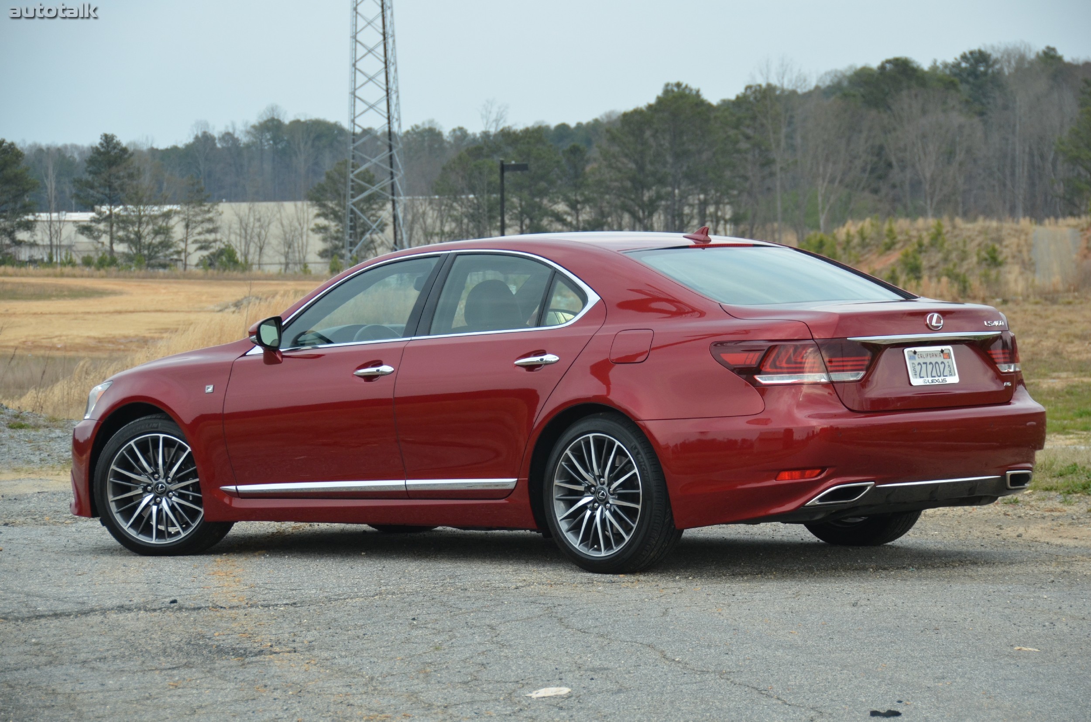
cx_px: 546
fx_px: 3720
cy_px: 361
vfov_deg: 11.1
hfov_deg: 16.7
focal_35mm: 123
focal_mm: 82
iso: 640
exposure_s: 1/1000
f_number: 5
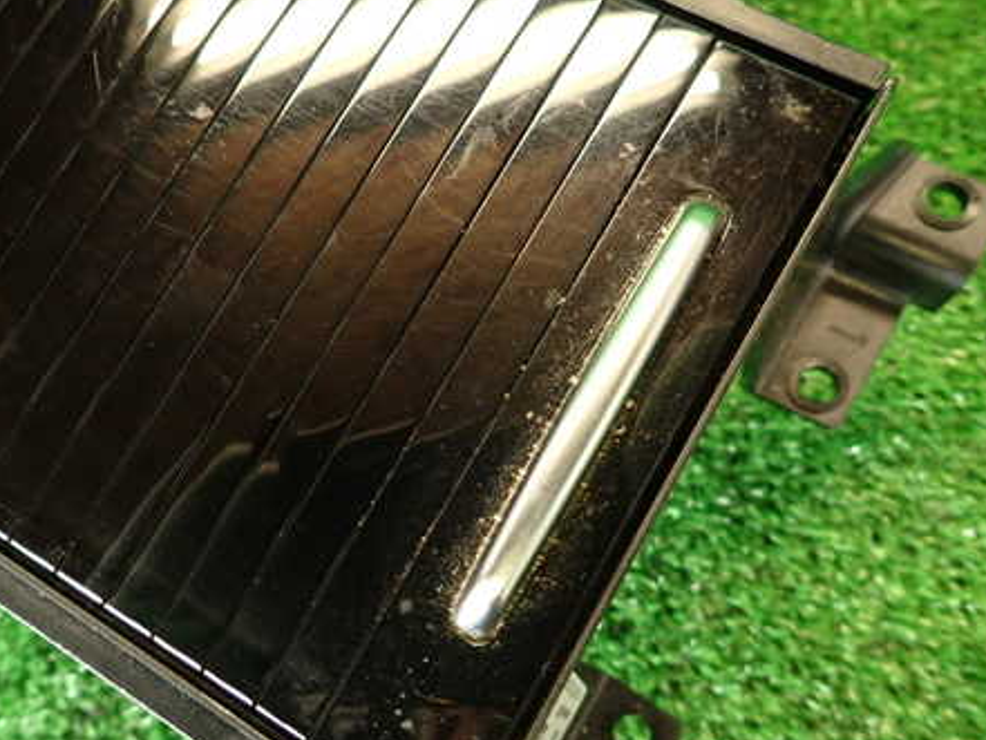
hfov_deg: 53.3
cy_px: 342
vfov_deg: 41.8
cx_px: 360
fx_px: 969
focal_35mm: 34
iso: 320
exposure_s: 1/30
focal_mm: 4.5
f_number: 2
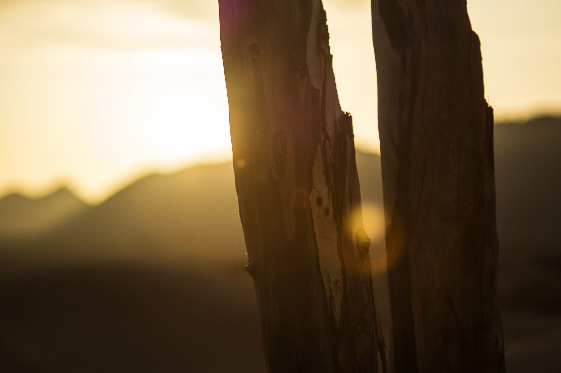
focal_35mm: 120
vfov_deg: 11.4
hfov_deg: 17.1
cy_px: 186
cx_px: 280
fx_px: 1869
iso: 100
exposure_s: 1/3200
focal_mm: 80
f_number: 2.8
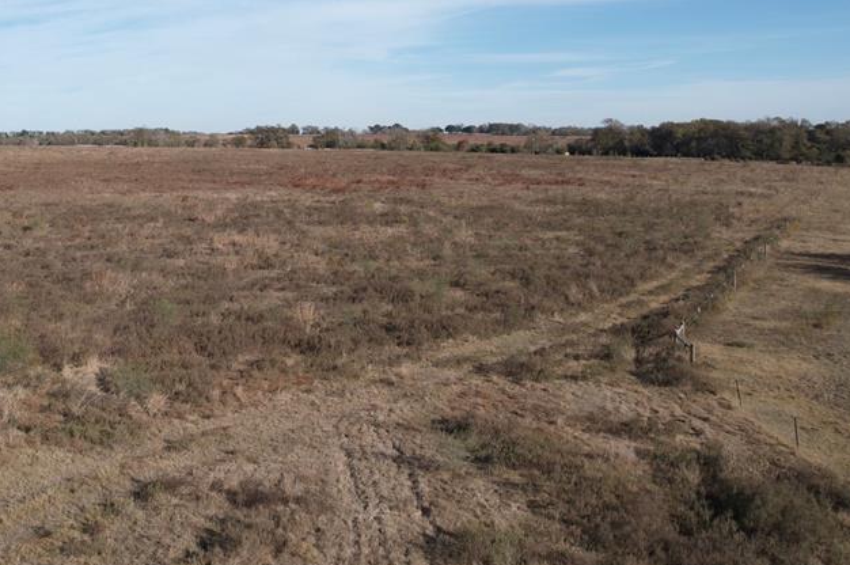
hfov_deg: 51.4
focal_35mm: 36
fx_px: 849
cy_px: 135
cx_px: 235
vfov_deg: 35.9
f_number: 2.8
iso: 110
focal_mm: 8.38
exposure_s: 1/2000
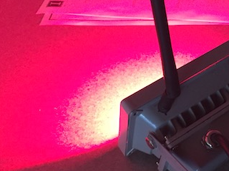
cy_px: 98
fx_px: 384
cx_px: 201
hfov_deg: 31.8
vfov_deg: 25.2
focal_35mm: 58
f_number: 2.2
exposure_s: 1/24
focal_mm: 4.15
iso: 250
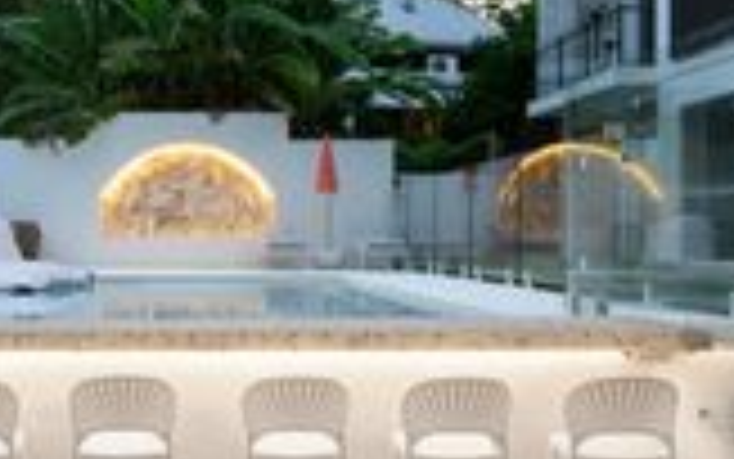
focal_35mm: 48
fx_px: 970
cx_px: 167
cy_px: 178
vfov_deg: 26.6
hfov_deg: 40.1
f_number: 8
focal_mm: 16.5
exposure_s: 1/20
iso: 640
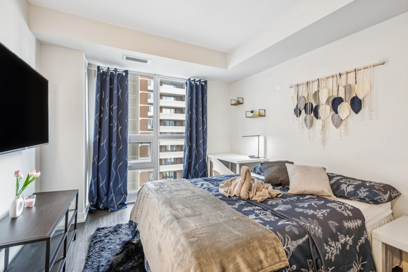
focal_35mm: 16
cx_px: 204
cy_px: 136
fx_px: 181
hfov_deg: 96.7
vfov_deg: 73.7
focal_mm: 16
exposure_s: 1/1.25
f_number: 8
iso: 100
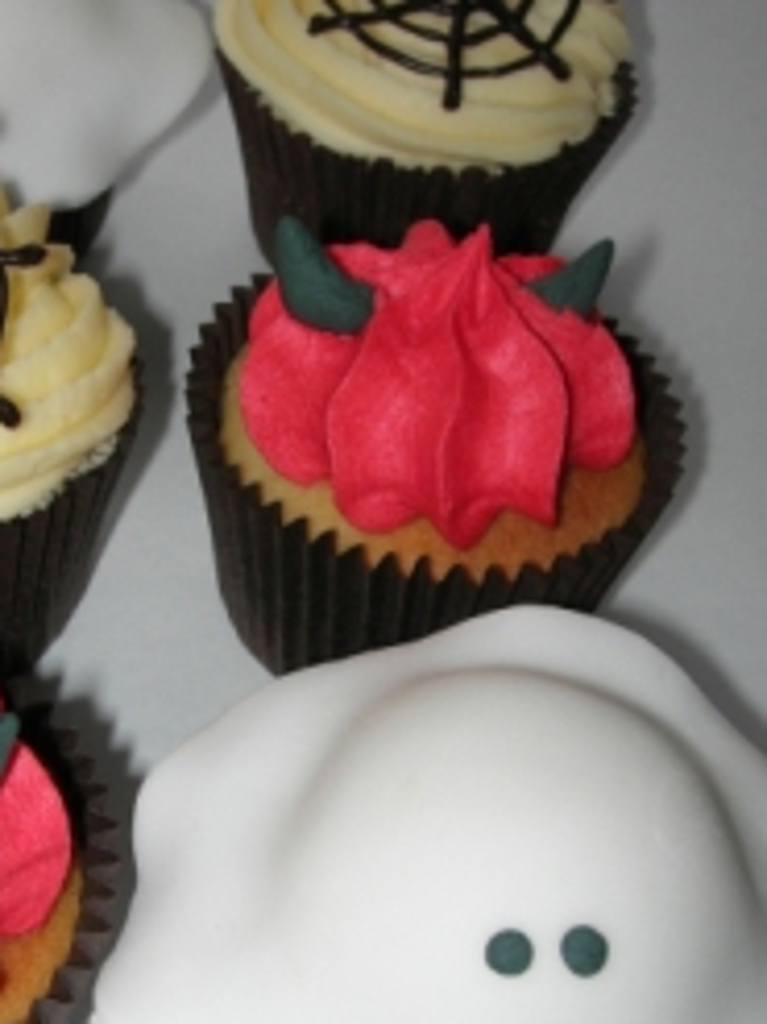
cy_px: 572
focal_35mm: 69
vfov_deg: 28.2
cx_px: 191
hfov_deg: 21.1
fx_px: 2040
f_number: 4.8
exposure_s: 1/60.1
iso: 64
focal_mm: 7.8
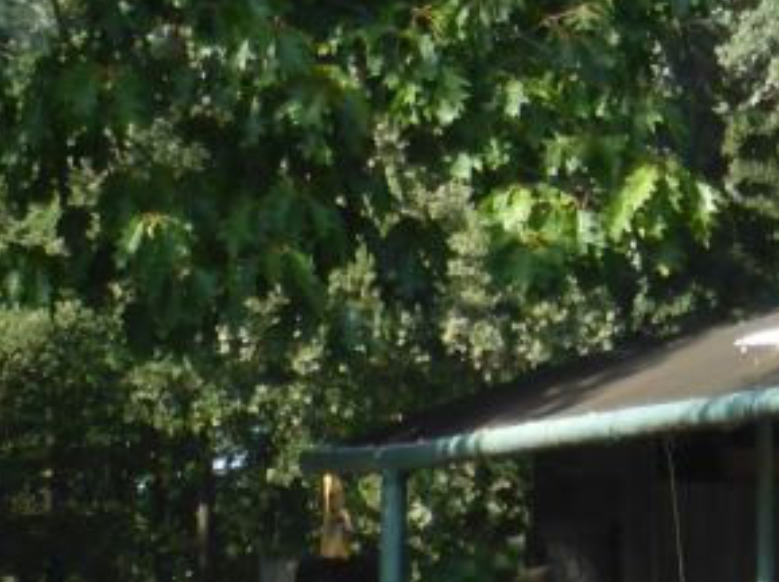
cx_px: 1332
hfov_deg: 6.2
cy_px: 993
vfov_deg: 4.6
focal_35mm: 317
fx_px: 7125
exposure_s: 1/200
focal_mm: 10.3
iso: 100
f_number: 4.7
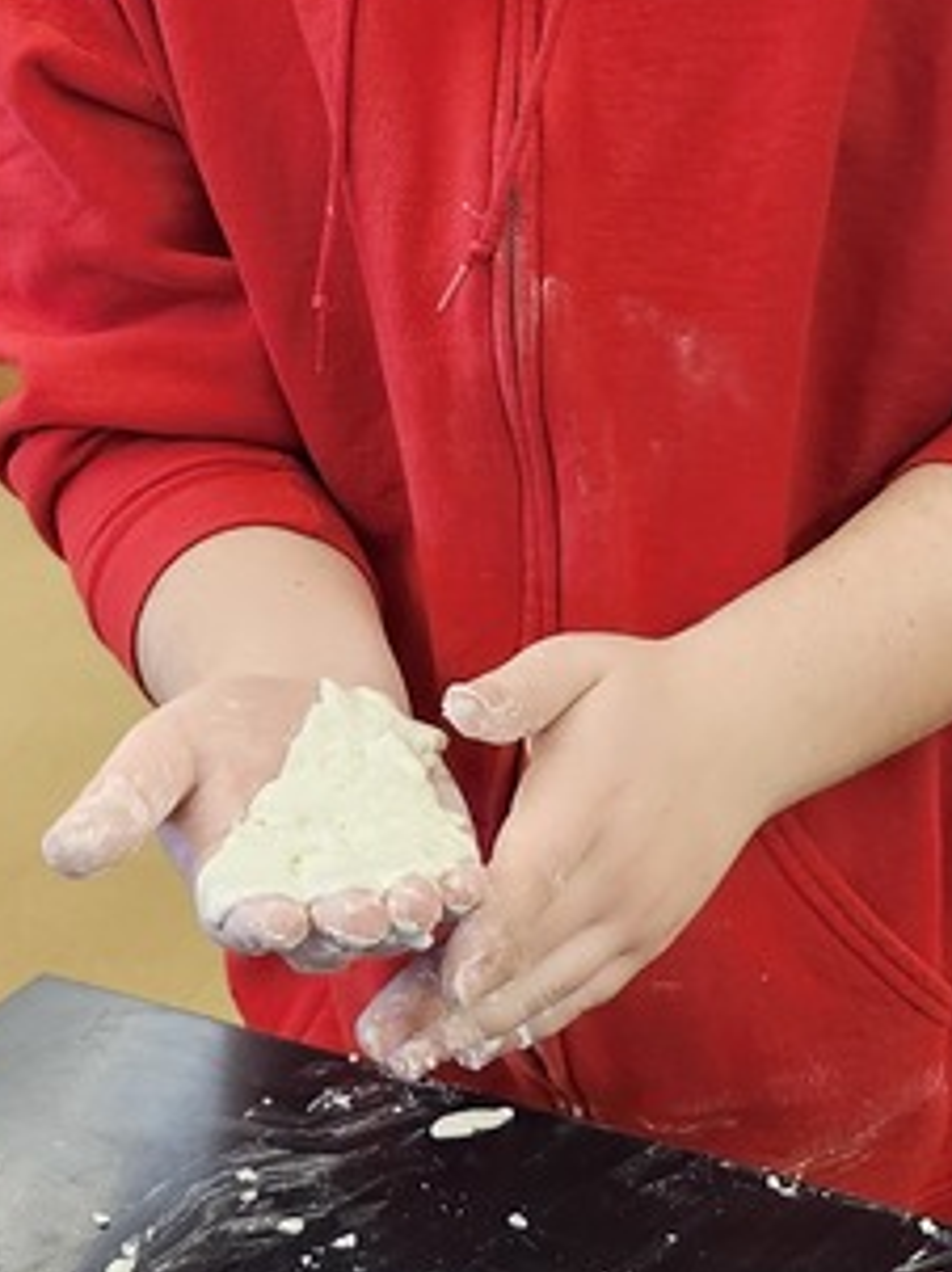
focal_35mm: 78
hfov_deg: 18.9
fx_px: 2864
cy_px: 409
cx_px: 413
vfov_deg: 24.9
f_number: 1.8
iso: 320
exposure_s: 1/120
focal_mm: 5.54
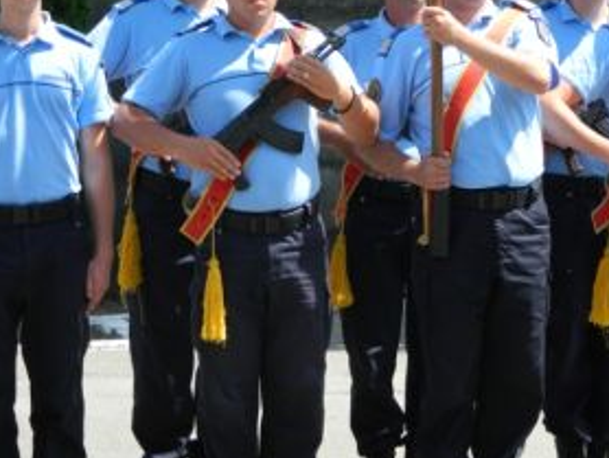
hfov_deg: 10.7
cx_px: 438
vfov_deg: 8.0
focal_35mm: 185
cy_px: 190
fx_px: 3258
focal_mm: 18.6
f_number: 4.5
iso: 80
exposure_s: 1/200
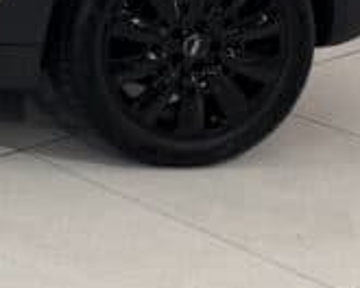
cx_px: -336
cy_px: -180
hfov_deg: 14.4
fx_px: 1204
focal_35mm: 113
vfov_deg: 12.7
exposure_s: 1/100
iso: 125
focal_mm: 6.76
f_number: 1.78
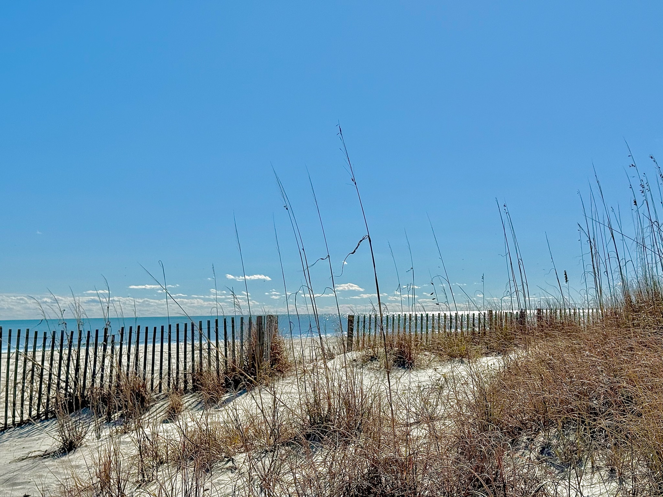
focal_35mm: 48
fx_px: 919
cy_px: 248
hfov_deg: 39.7
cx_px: 332
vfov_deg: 30.3
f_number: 1.78
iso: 50
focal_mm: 6.76
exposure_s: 1/13333
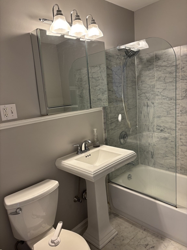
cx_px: 94
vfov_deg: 67.3
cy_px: 125
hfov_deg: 53.1
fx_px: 187
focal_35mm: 26
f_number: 1.6
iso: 64
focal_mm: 5.96
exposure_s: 1/60
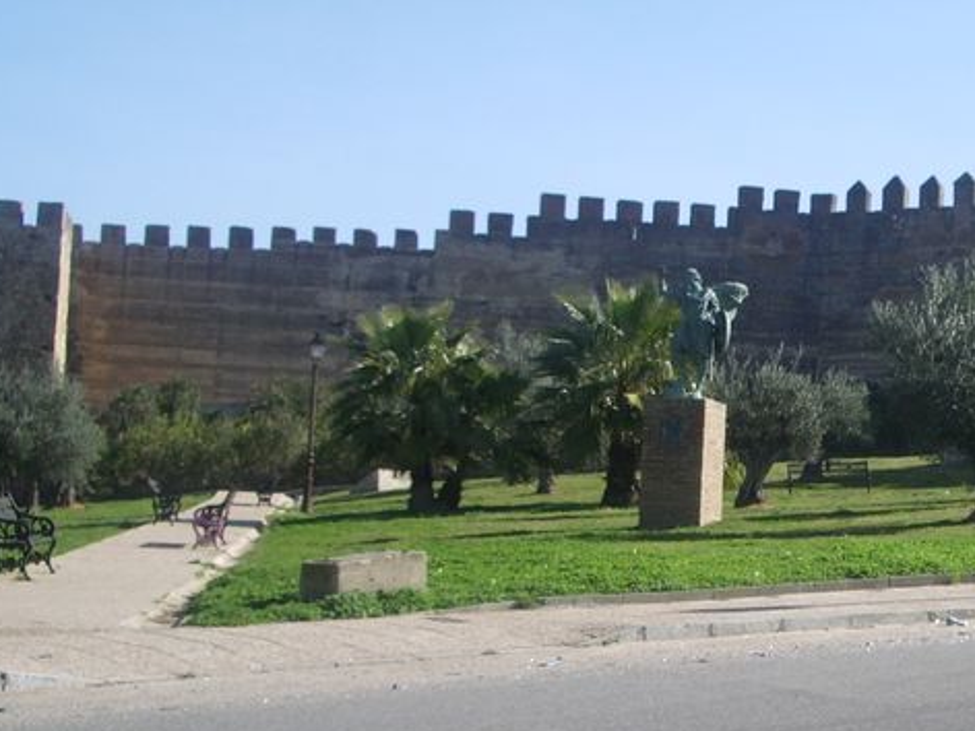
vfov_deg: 19.3
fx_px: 2141
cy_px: 494
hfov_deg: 24.9
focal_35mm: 76
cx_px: 878
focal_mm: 5.8
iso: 50
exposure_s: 1/320
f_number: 4.3
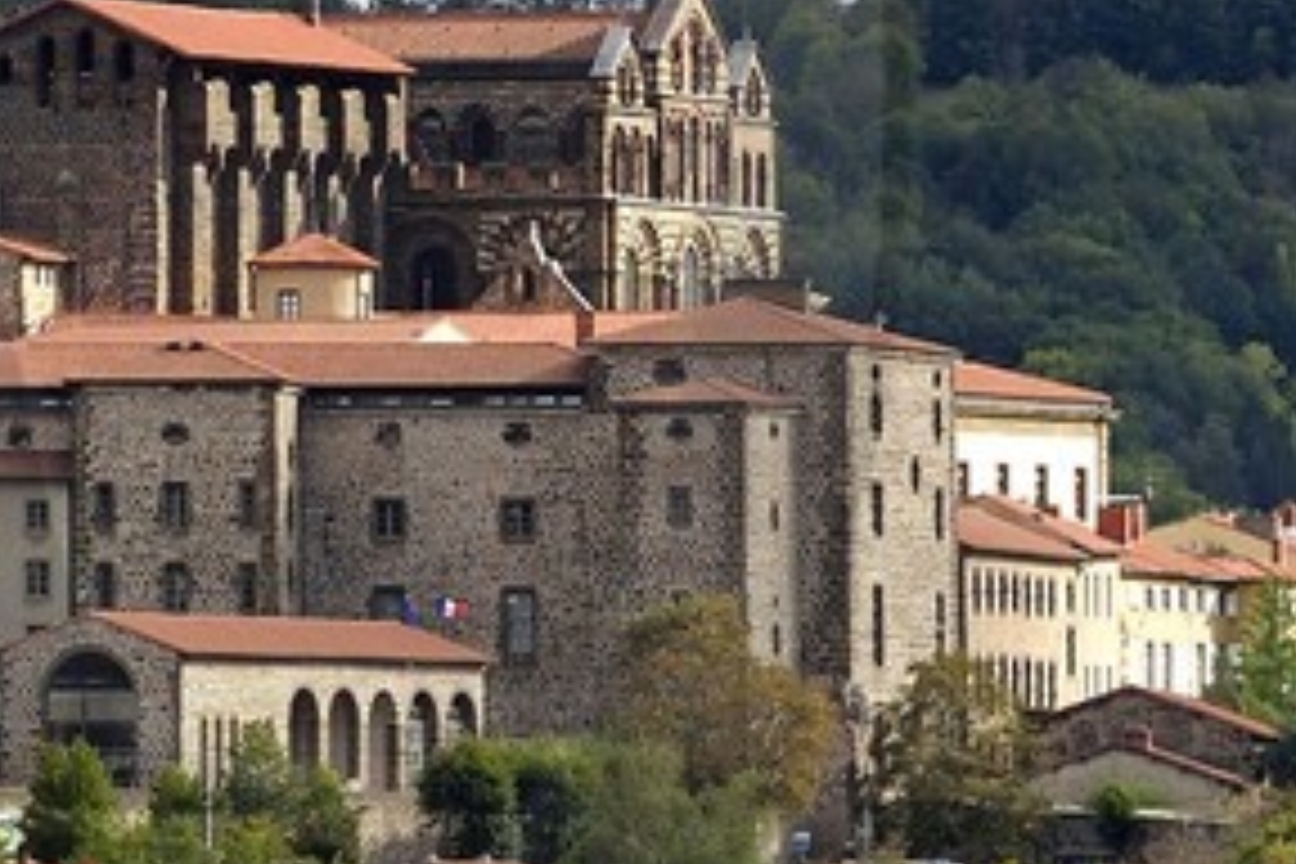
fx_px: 19978
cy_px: 81
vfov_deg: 2.5
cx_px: -972
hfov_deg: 3.7
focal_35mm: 555
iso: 200
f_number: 10
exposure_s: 1/250
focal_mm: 100
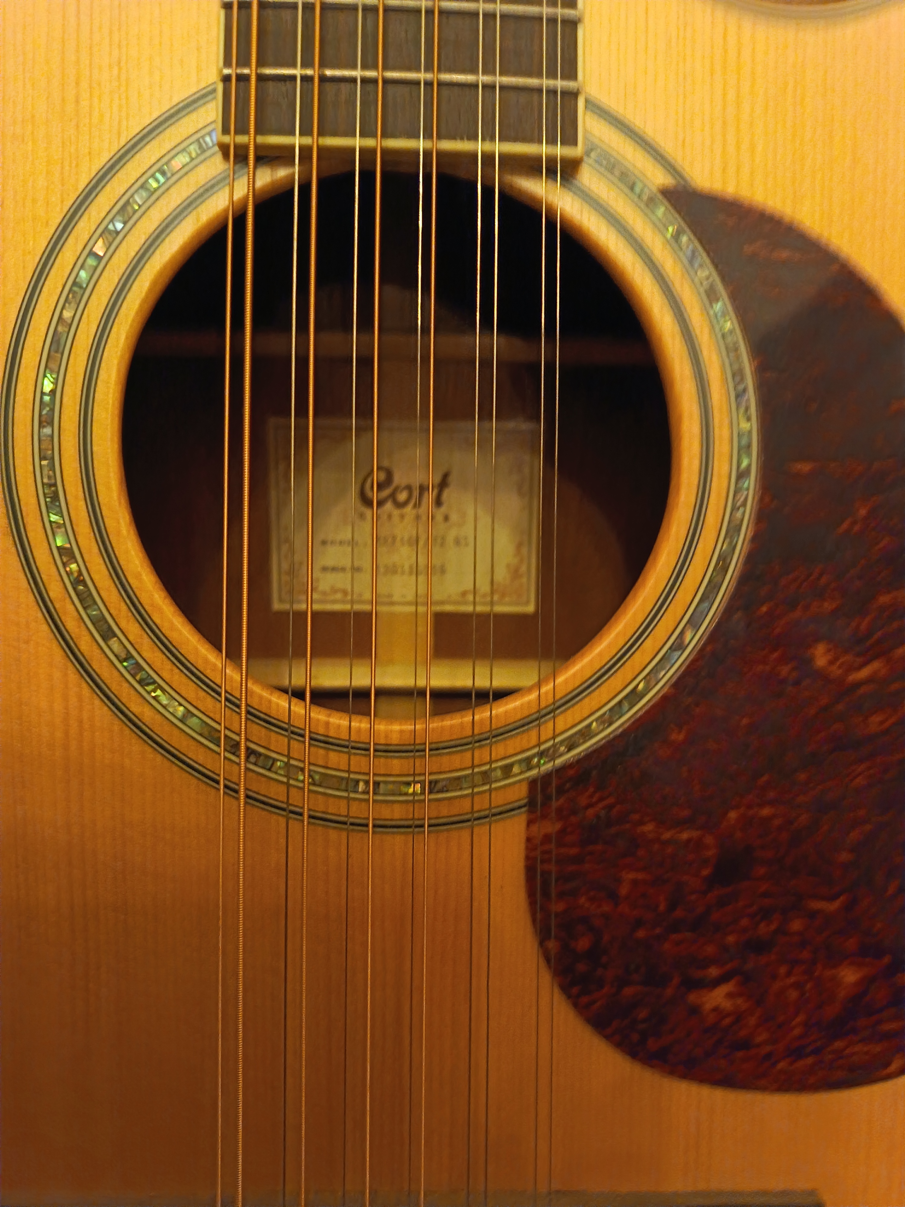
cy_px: 604
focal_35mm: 24
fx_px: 837
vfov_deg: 71.6
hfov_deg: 56.8
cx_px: 452
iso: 3496
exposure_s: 1/33.3
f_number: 1.75
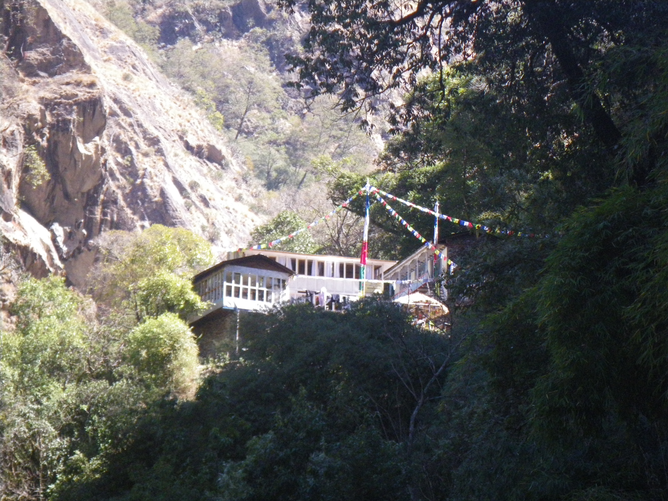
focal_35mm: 140
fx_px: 2702
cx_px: 334
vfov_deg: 10.6
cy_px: 250
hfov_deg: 14.1
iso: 400
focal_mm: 25
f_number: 5.5
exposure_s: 1/250
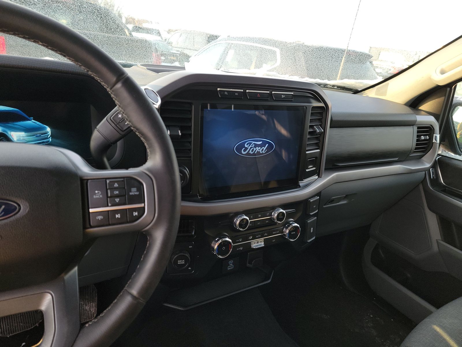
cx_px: 231
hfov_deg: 71.6
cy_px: 174
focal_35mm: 24
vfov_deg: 56.8
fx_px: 320
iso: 59
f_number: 1.8
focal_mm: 6.7
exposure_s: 1/59
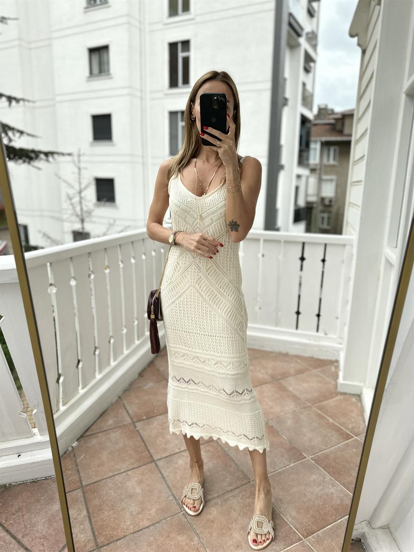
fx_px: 383
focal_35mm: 24
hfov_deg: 56.8
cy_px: 276
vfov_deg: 71.6
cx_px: 207
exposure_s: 1/918
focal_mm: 6.86
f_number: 1.78
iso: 80
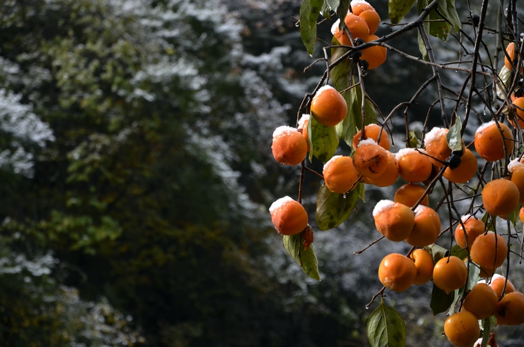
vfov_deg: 8.7
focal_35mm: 158
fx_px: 2287
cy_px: 174
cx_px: 262
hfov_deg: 13.1
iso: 160
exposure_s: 1/320
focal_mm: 105
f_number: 7.1
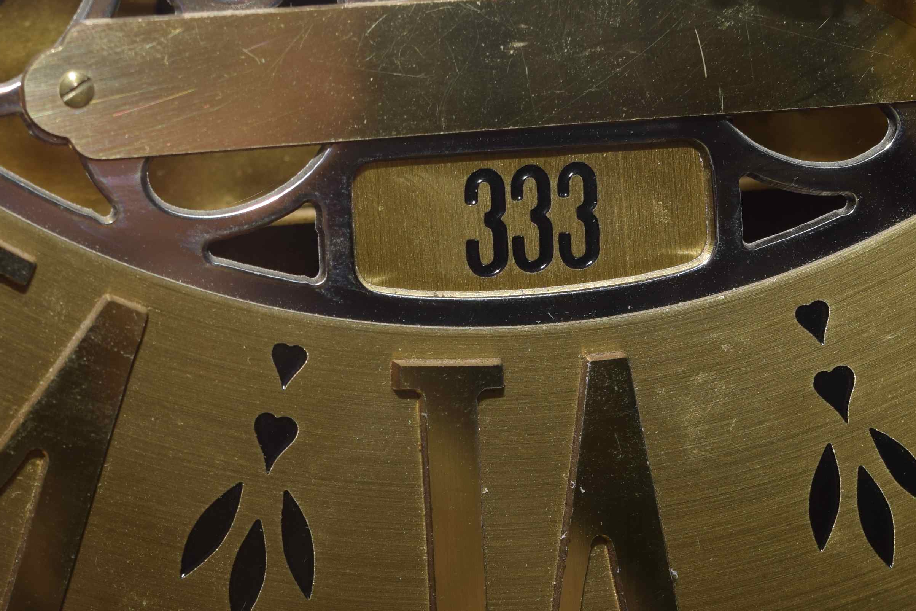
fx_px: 3613
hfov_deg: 14.4
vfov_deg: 9.6
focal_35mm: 142
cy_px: 583
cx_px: 442
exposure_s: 1/200
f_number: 8
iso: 100
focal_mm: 38
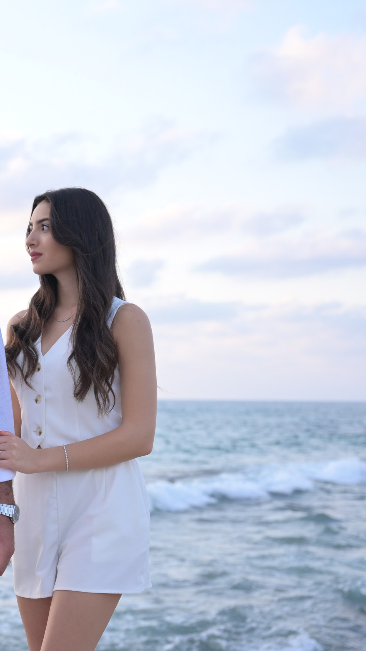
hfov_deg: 17.2
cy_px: 328
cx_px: -65
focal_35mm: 67
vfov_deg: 31.4
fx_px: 1156
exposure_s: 1/320
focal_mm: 42
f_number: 3.5
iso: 160
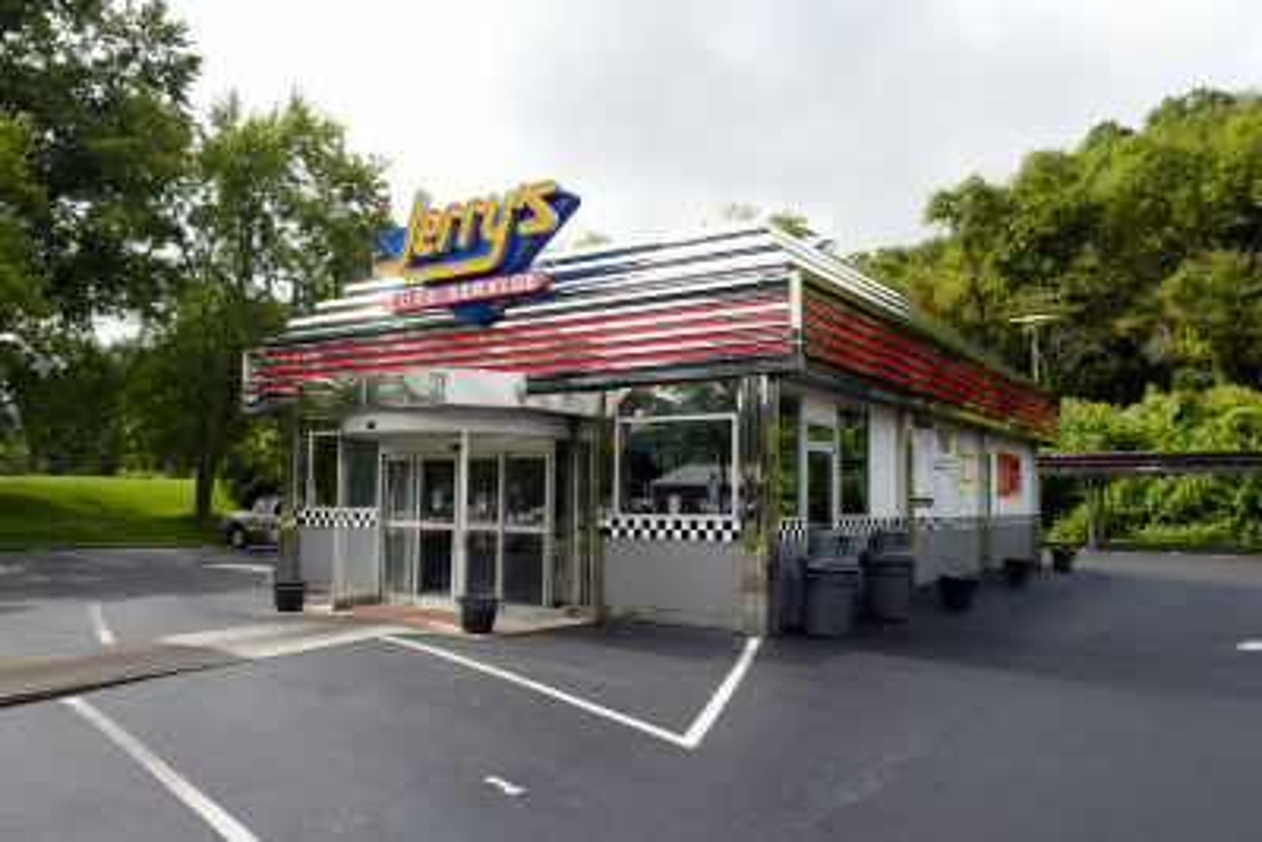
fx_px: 982
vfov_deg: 46.4
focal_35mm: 28
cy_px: 421
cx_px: 631
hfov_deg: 65.5
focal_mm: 28
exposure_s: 1/800
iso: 100
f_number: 2.8
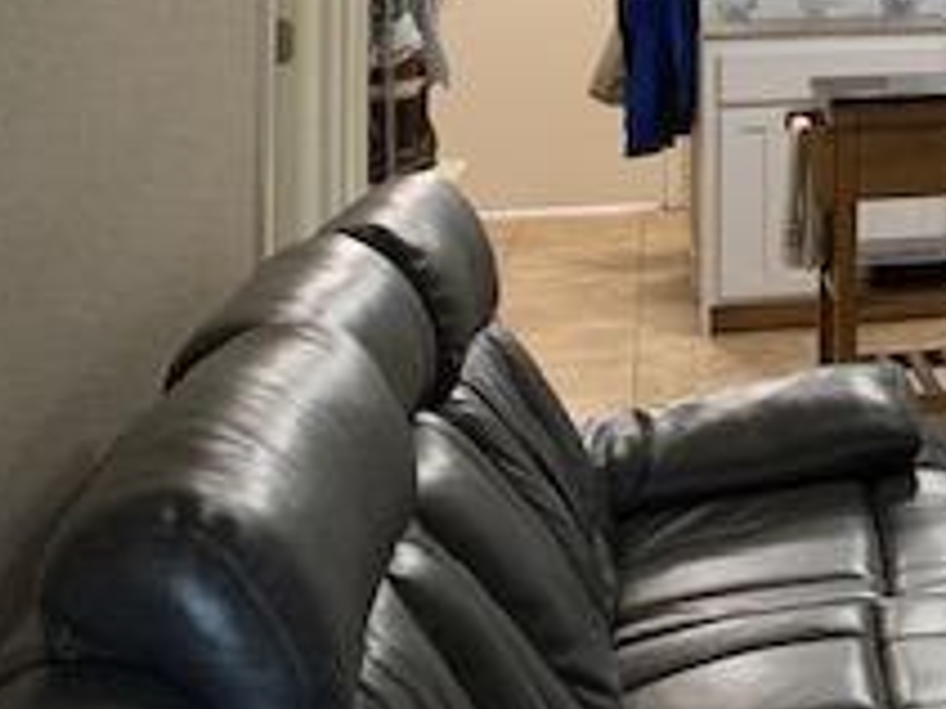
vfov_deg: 17.6
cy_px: -175
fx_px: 2158
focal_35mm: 79
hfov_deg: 21.5
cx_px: 1336
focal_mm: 4.25
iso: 320
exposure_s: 1/40
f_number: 1.8
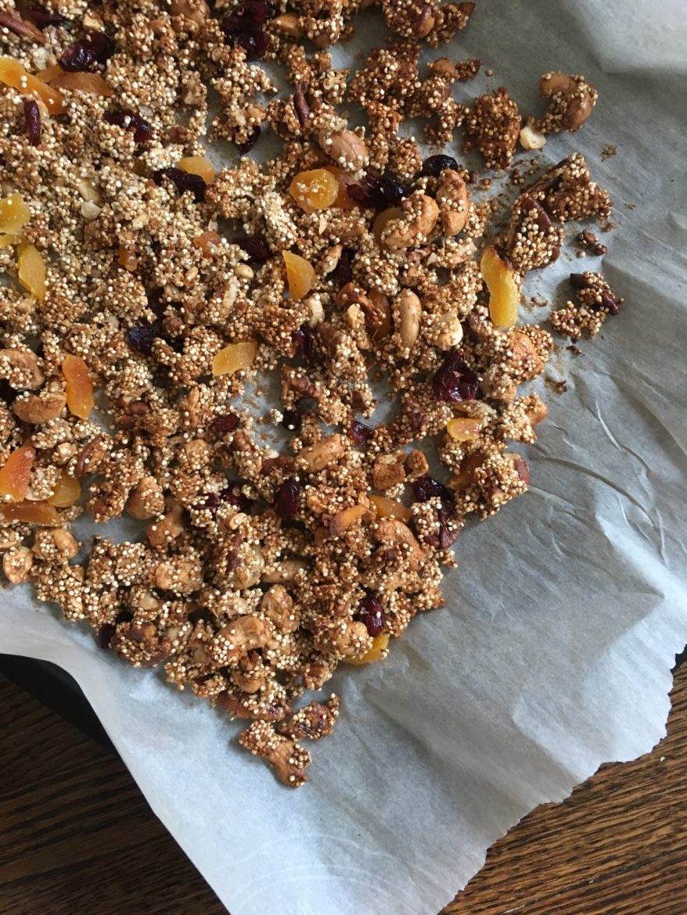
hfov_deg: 48.2
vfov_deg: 61.6
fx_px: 767
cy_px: 458
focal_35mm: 29
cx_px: 344
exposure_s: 1/30
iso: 100
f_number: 2.2
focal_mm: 4.15
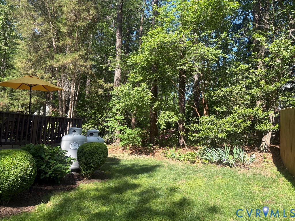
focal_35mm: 26
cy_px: 110
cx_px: 148
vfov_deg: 53.1
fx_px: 222
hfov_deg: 67.3
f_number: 1.6
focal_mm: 5.96
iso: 50
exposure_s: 1/810
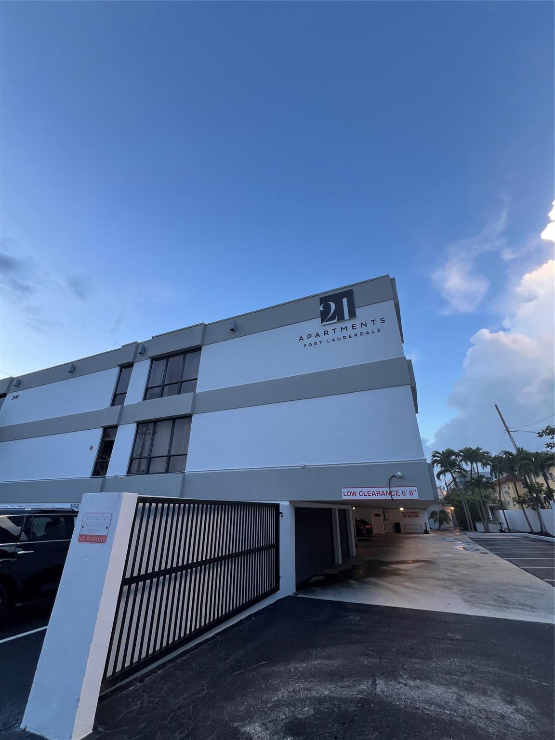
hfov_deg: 89.9
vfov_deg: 106.2
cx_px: 278
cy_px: 370
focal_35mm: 13
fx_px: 278
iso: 80
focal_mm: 1.57
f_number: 1.8
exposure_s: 1/99
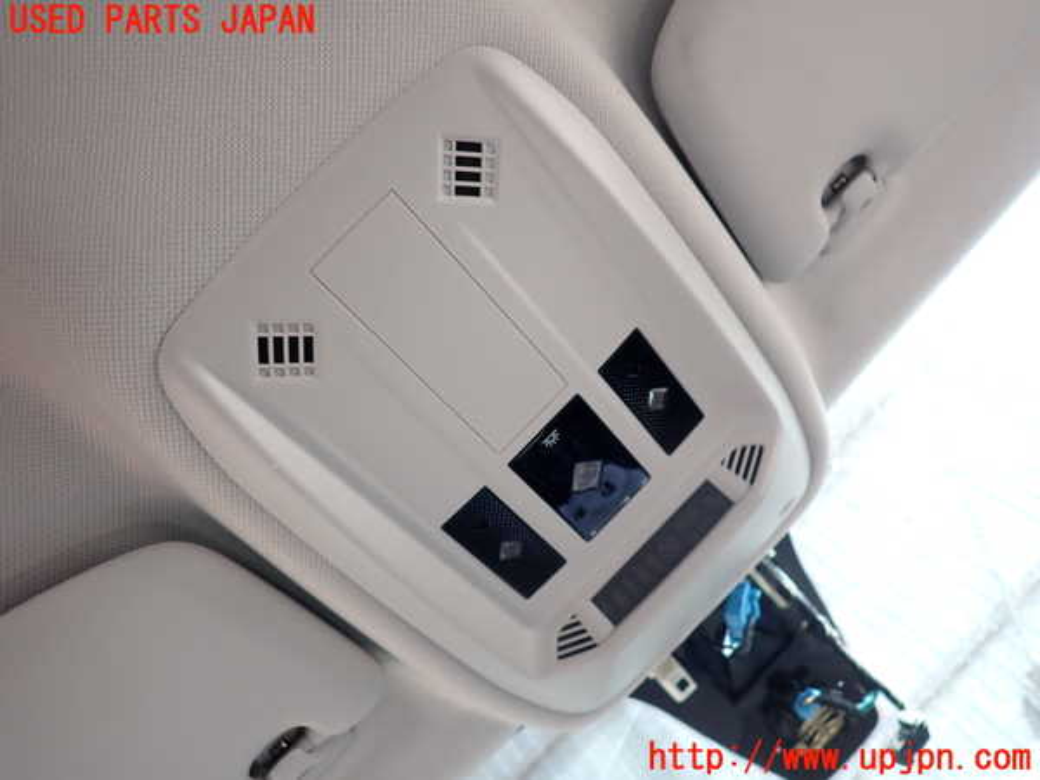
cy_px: 390
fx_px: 751
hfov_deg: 69.4
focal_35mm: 25
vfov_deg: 54.9
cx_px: 520
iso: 100
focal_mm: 4.5
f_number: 2
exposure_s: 1/80
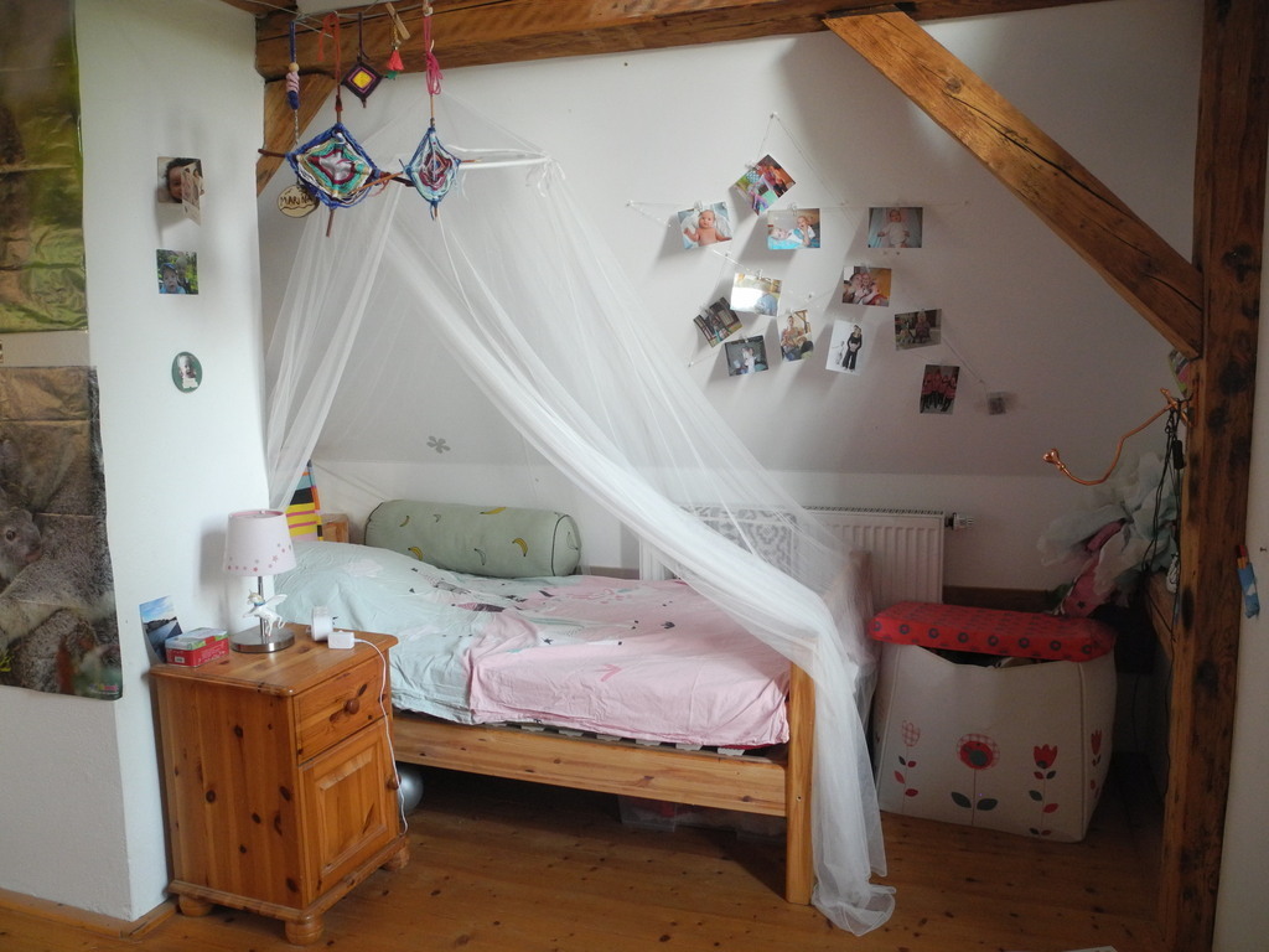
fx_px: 1100
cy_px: 476
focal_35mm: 30
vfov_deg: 46.8
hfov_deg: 60.0
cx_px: 634
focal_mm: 6.4
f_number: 2.8
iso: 400
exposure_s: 1/30
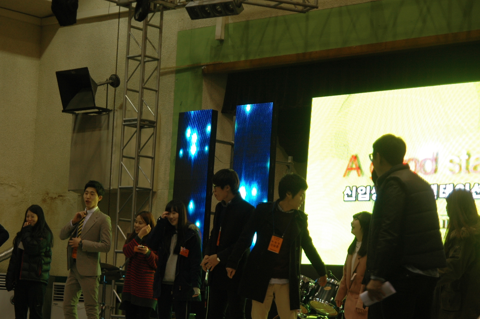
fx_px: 1305
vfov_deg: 13.9
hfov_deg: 20.8
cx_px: 195
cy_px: 203
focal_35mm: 98
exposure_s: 1/50
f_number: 2.8
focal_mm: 50
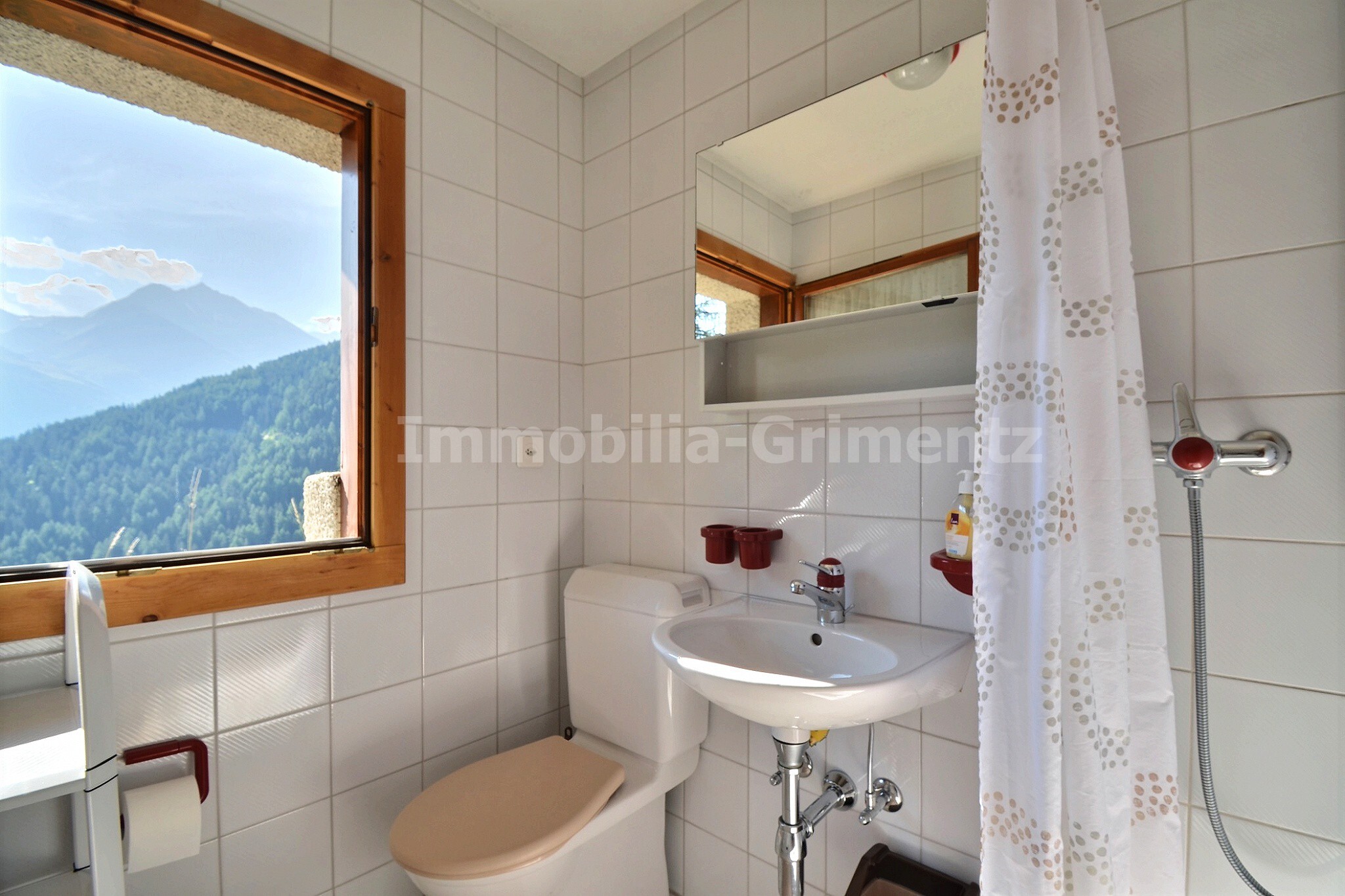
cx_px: 672
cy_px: 448
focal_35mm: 15
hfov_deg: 100.4
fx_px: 560
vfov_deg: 77.3
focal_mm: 10
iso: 400
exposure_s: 1/2
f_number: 9
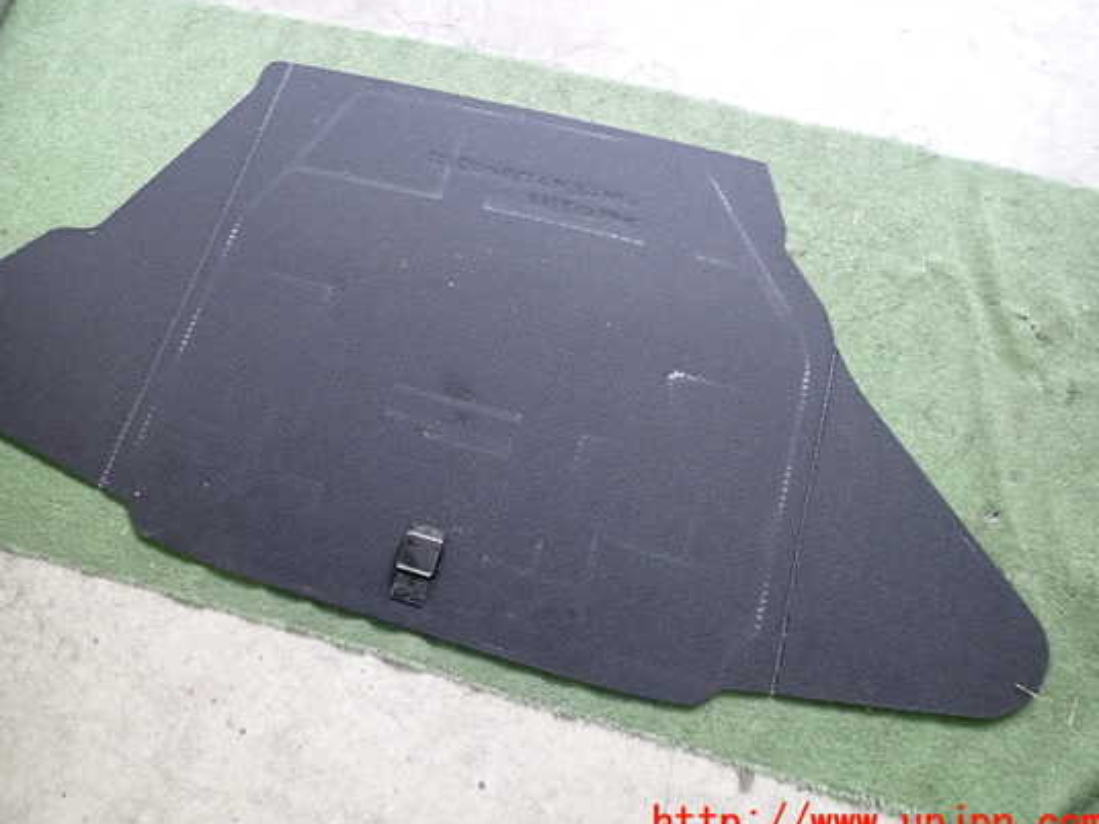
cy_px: 389
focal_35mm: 28
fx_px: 889
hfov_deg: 63.3
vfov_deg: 49.7
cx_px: 500
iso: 250
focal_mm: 4.5
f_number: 2
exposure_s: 1/30
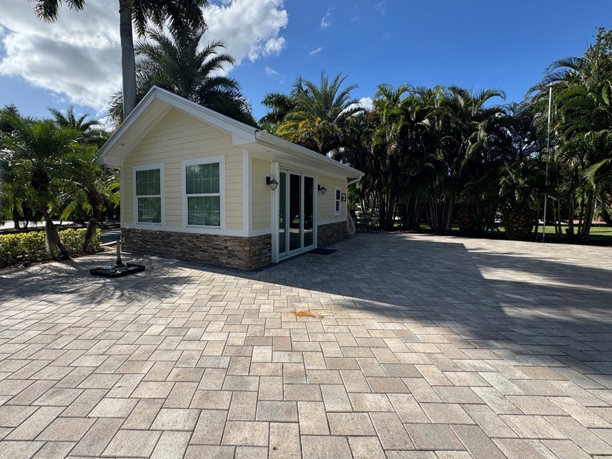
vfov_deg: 78.0
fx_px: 283
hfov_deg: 94.1
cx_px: 270
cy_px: 214
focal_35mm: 16
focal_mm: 2.22
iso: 50
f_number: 2.2
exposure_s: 1/1299
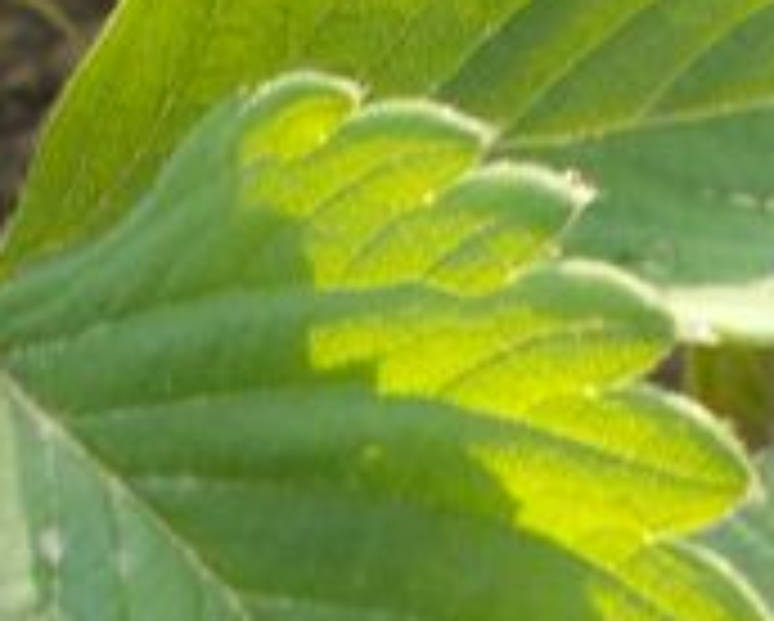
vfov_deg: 12.5
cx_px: 603
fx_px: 2706
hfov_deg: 16.2
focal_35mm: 118
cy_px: 927
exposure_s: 1/100
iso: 80
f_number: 3.2
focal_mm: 4.6
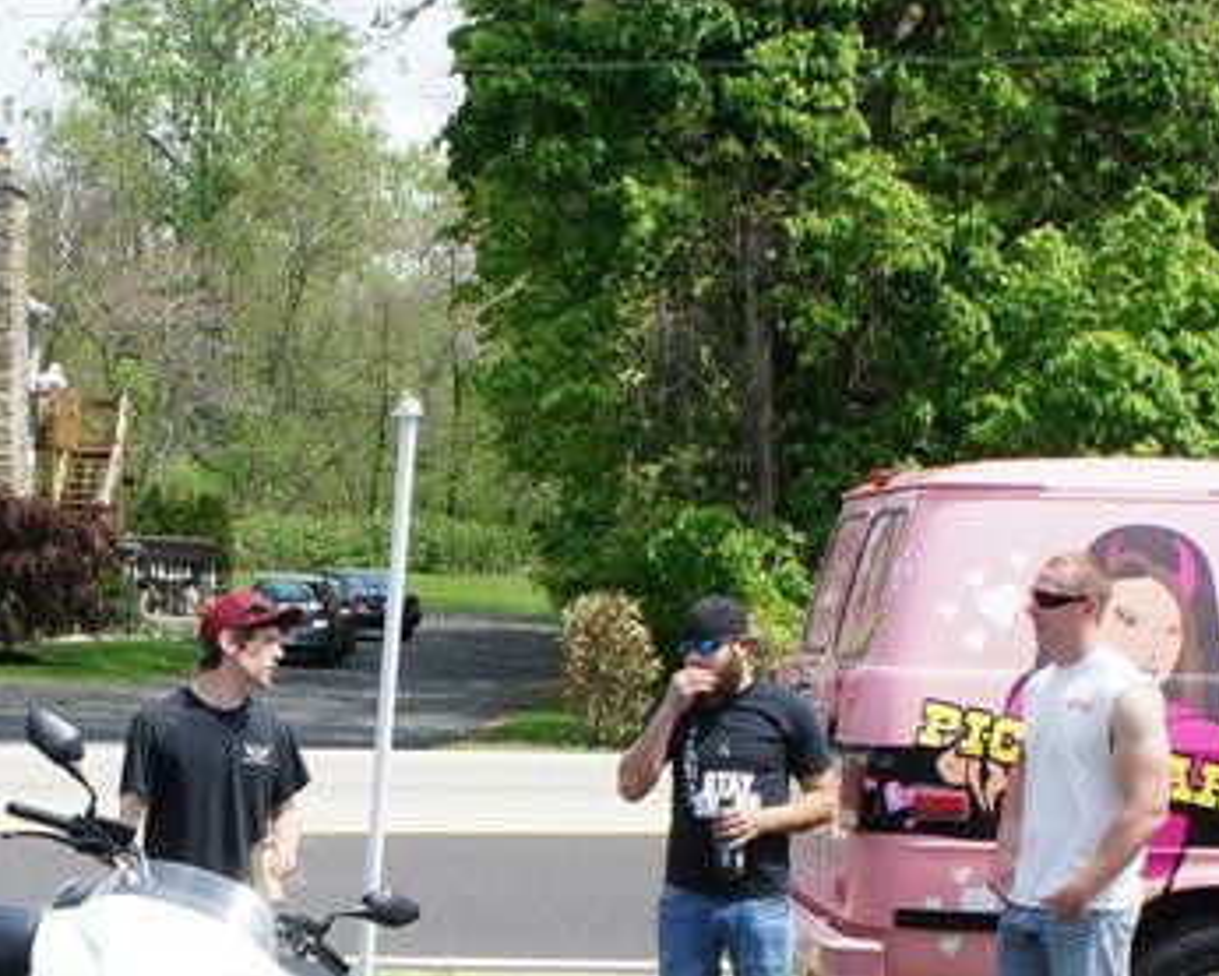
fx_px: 3154
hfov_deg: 21.6
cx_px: 250
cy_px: 854
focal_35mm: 87
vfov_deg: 17.4
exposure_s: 1/125
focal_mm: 21
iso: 200
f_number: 11
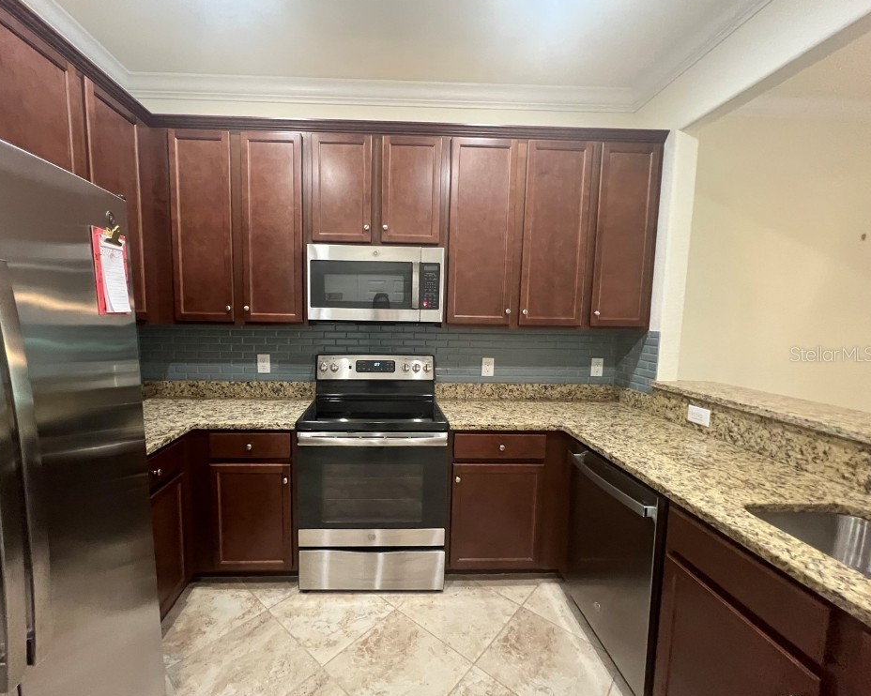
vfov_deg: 88.0
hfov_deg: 100.5
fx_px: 361
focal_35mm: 14
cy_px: 354
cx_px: 398
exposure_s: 1/60
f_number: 1.8
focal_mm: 1.57
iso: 500
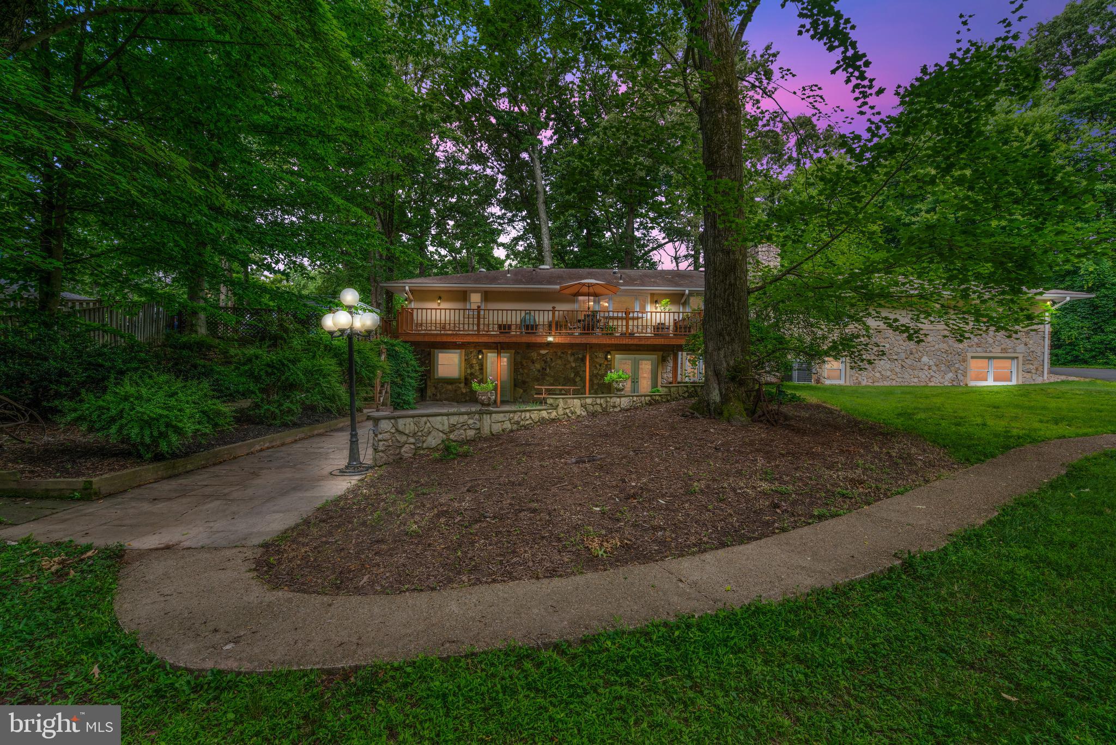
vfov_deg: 73.8
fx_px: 496
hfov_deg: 96.7
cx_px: 558
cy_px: 372
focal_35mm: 16
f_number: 9
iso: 400
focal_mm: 16
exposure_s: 1/15
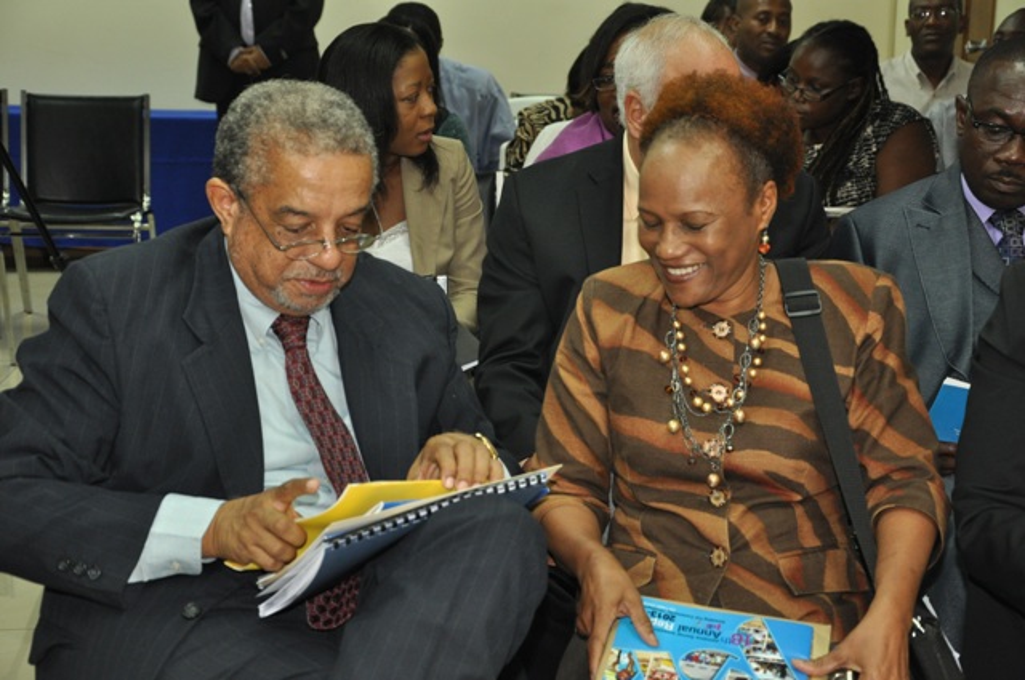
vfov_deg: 18.1
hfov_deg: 27.0
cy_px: 340
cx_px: 512
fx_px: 2133
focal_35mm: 75
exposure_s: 1/100
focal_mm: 50
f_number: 6.3
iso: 800
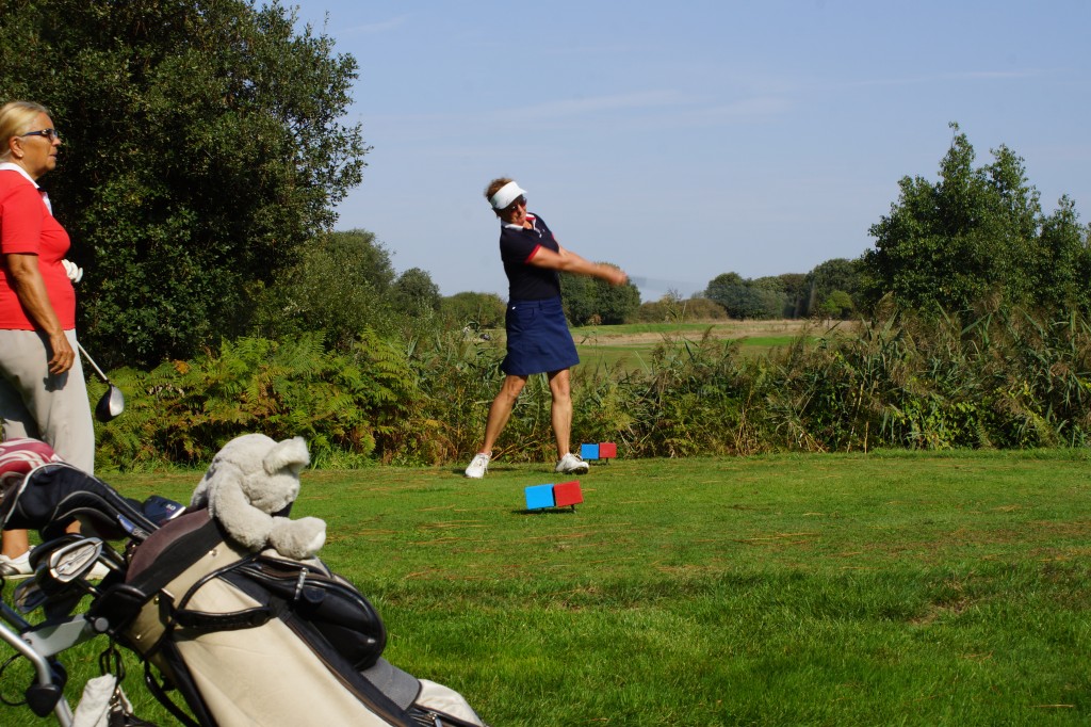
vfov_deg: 20.1
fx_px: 2045
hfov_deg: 29.9
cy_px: 364
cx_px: 546
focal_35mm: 68
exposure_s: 1/125
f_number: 13
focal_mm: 45
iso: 100
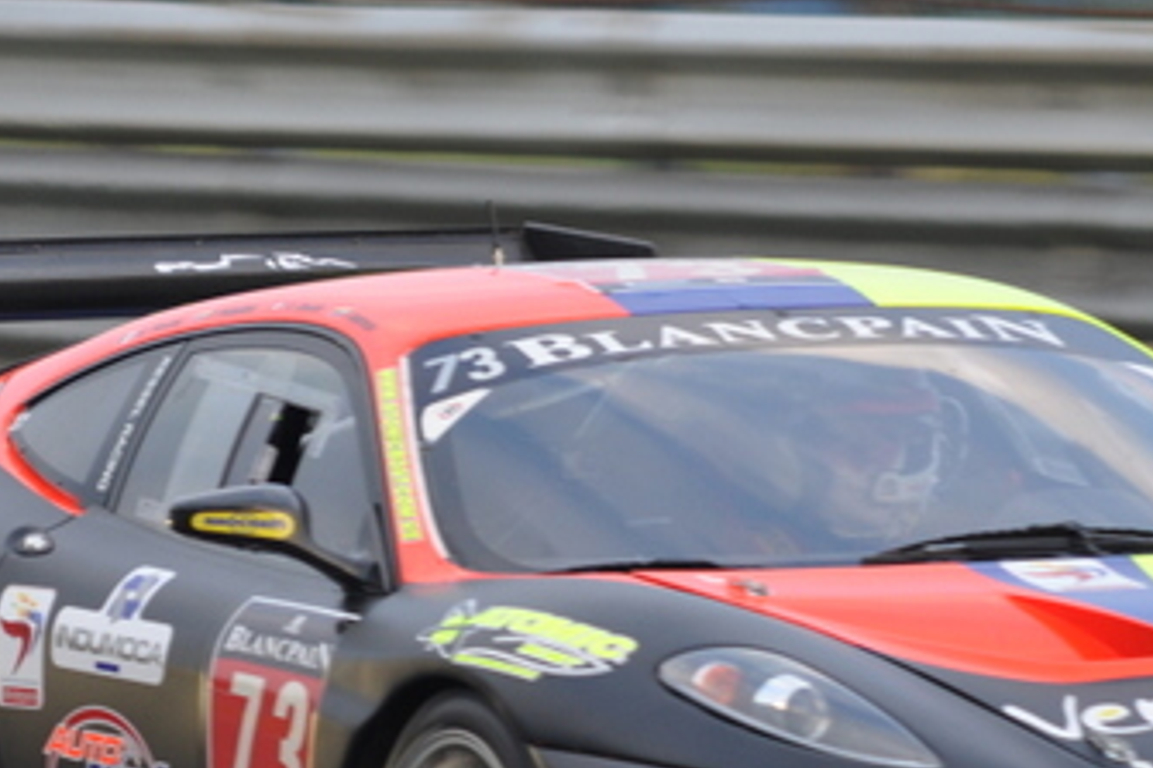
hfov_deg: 1.9
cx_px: 595
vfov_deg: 1.3
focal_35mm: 1075
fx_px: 34411
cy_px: 678
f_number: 5.6
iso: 320
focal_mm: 300
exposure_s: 1/320
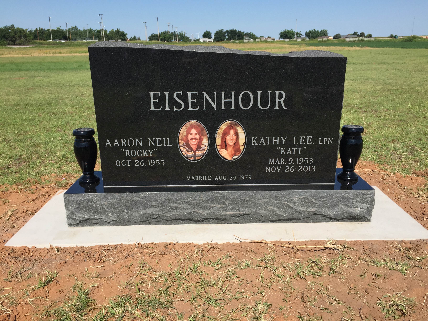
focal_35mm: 29
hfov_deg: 61.7
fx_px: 359
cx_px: 214
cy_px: 160
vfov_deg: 48.2
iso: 32
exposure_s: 1/2475
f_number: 2.2
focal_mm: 4.15
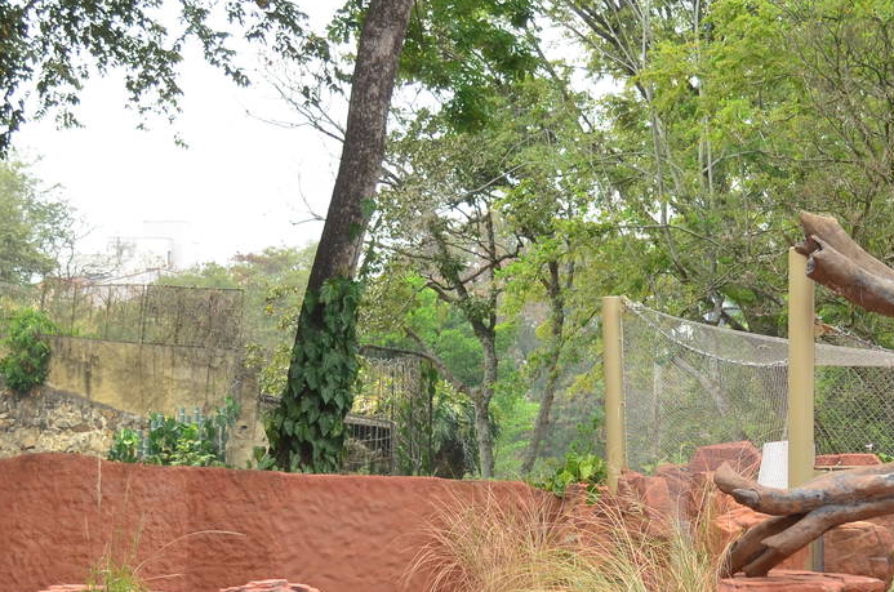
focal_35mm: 97
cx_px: 618
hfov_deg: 21.0
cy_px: 463
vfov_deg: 14.0
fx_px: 2404
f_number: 4.5
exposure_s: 1/1250
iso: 640
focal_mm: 28
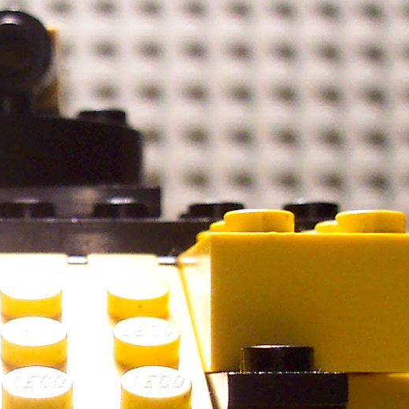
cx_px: 2
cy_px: 380
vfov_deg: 12.5
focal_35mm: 139
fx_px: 1858
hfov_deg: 12.4
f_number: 2.8
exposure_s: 1/30
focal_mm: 7.5
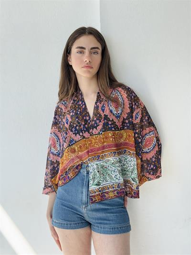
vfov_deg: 39.6
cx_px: 96
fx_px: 353
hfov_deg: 30.3
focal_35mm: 48
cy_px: 128
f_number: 1.78
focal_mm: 6.76
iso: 64
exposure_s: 1/254
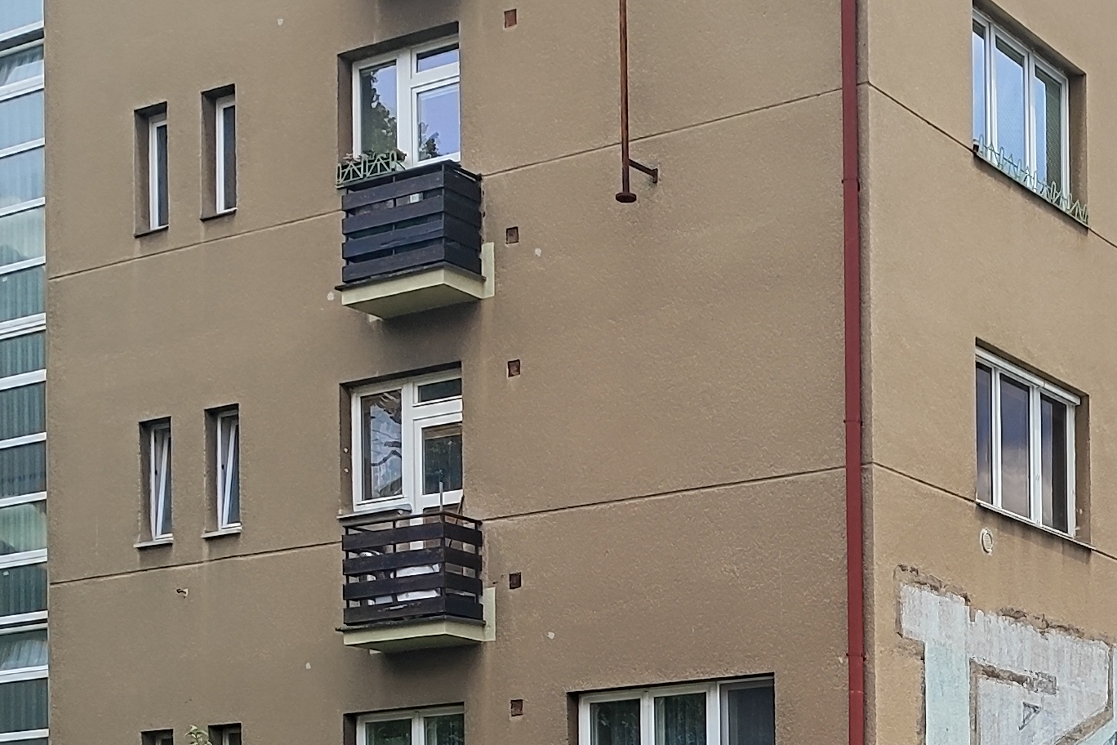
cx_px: 997
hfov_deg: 26.8
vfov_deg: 17.3
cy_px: 1016
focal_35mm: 73
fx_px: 2265
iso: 50
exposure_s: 1/753
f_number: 1.89
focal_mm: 5.89
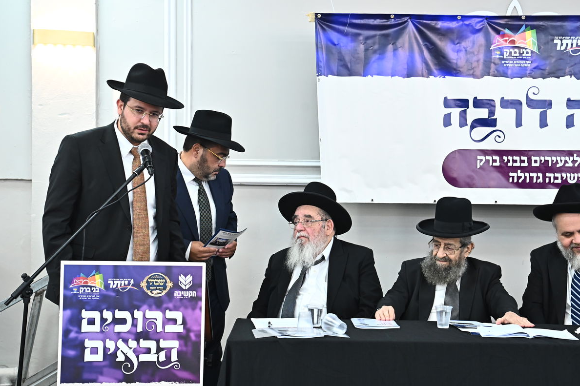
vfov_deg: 20.6
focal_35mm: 66
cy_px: 223
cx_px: 340
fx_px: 1063
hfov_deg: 30.5
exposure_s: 1/125
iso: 2500
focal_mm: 56
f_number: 5
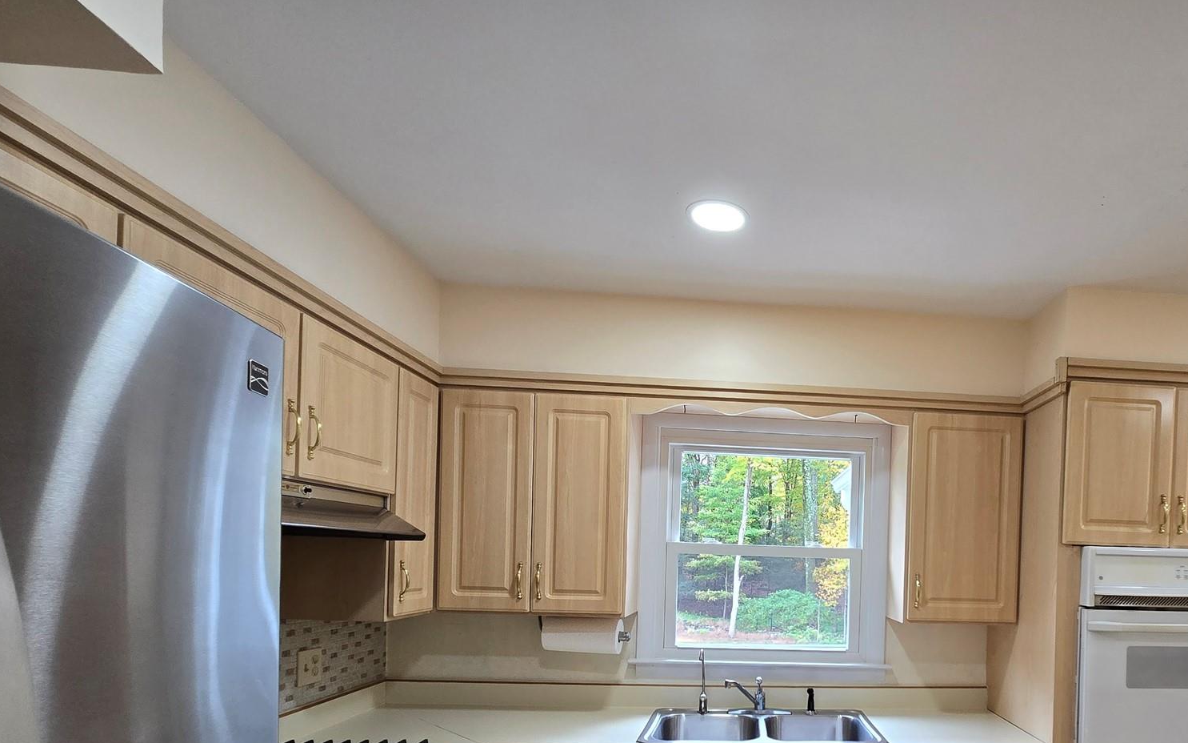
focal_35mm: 19
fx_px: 615
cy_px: 574
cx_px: 802
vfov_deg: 58.3
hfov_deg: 84.6
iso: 160
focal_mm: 2.2
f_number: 2.2
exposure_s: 1/60
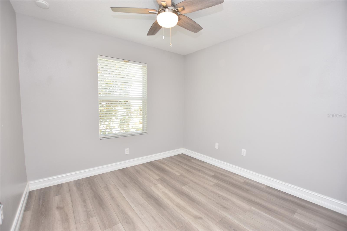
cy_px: 116
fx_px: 145
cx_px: 174
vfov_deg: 77.3
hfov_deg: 100.4
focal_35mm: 15
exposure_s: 1/60
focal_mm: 10
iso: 220
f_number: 4
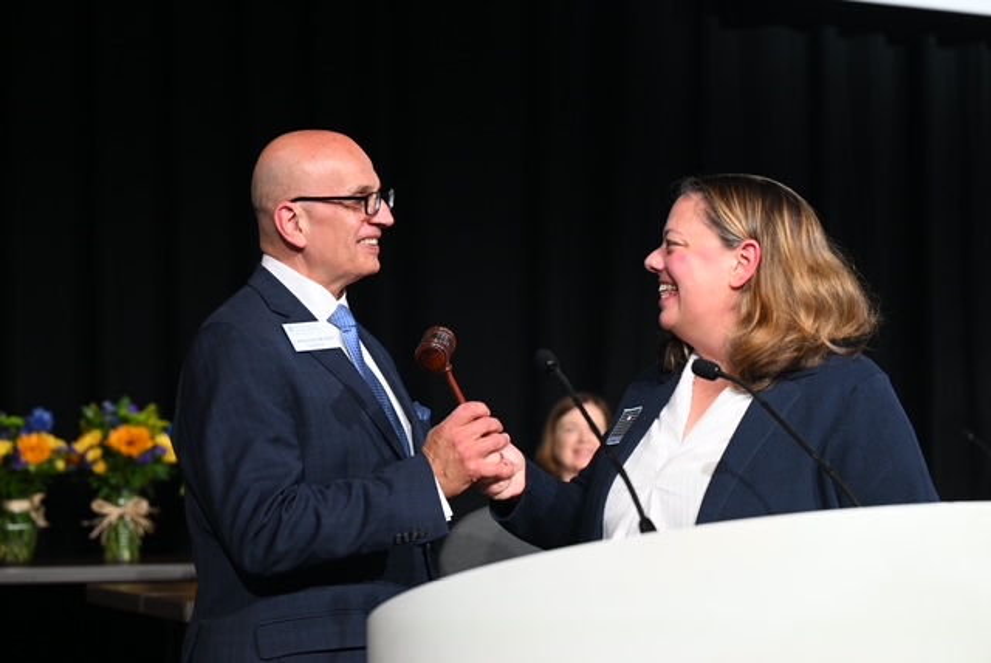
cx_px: 496
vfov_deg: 17.8
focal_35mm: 77
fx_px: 2122
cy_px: 332
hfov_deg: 26.3
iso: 3200
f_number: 4
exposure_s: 1/160
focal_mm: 77
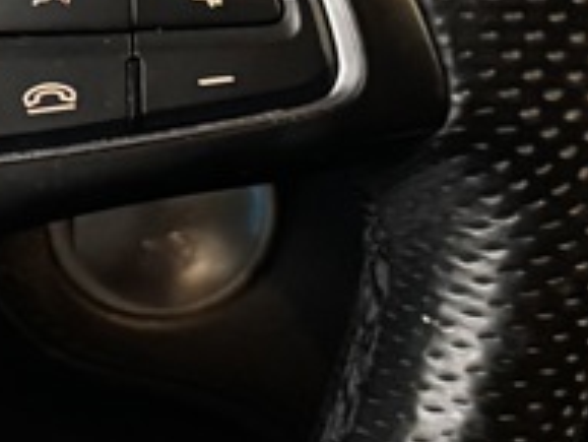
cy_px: -40
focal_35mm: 179
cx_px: -728
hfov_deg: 9.9
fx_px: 3042
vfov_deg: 8.2
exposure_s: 1/31
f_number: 1.78
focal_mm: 6.86
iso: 800
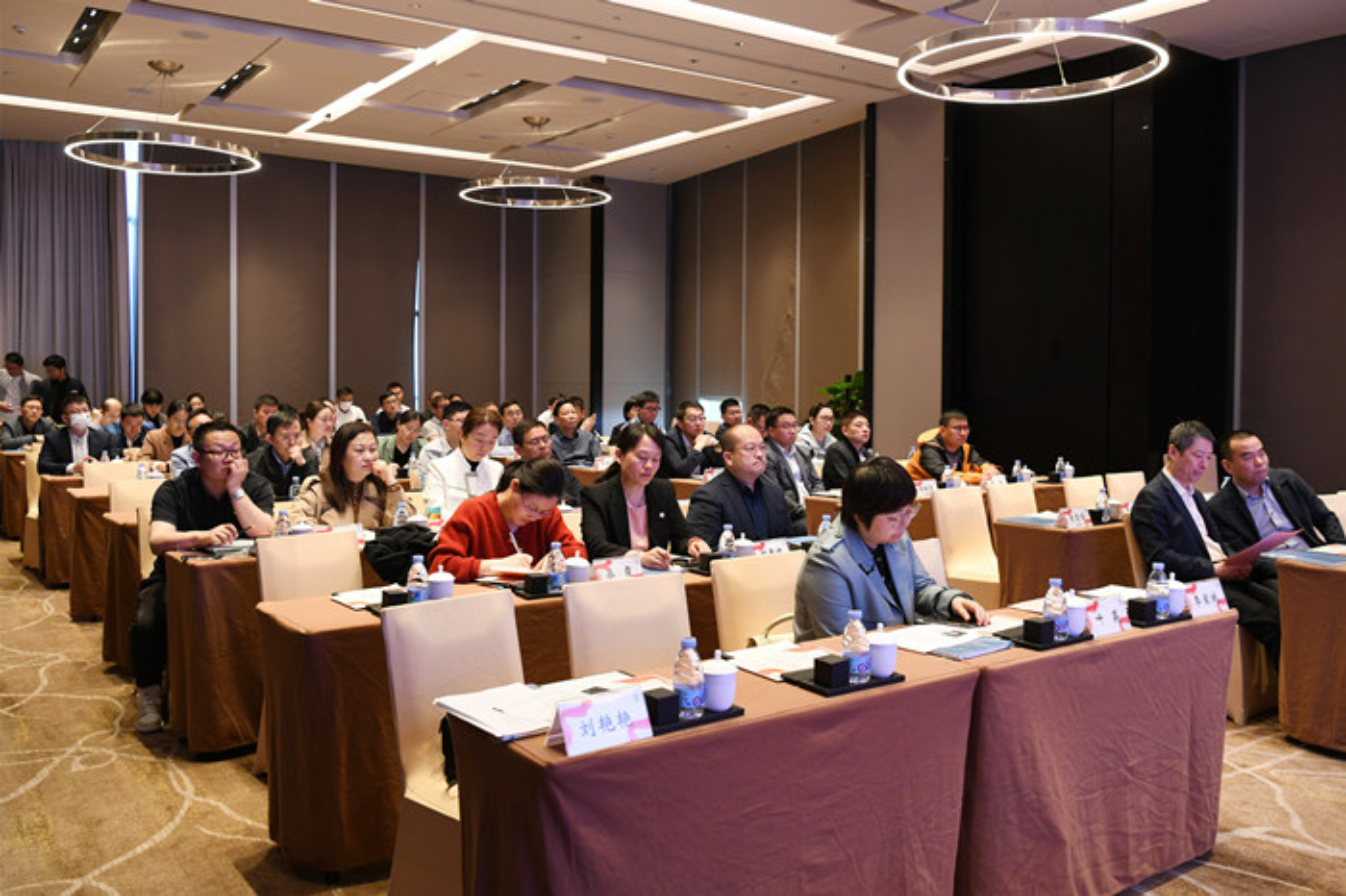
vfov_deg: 44.9
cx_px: 673
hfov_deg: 63.7
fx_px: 1084
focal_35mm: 29
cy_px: 448
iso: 1600
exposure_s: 1/40
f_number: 5.6
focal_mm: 29
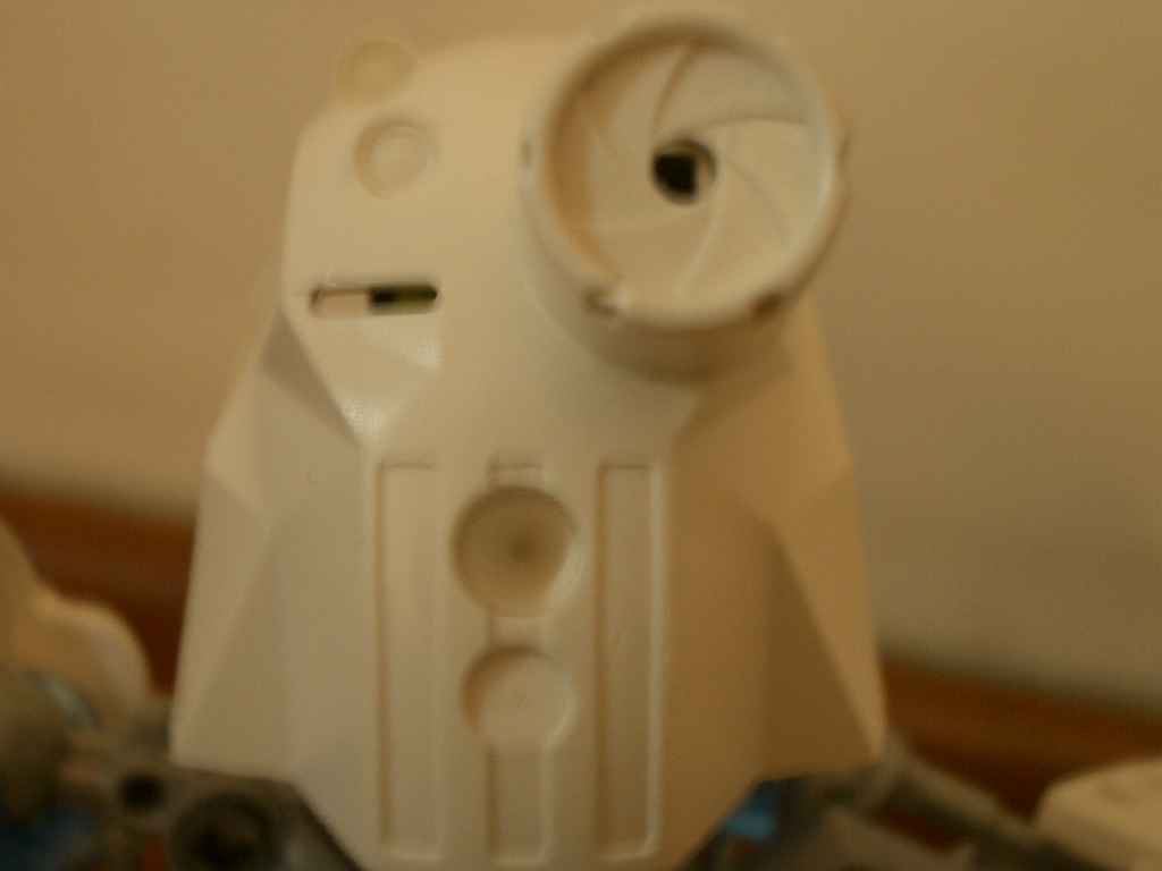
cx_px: 581
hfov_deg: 31.2
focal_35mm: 62
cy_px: 436
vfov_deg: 23.7
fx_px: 2081
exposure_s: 1/8
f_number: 3.5
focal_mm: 10.2
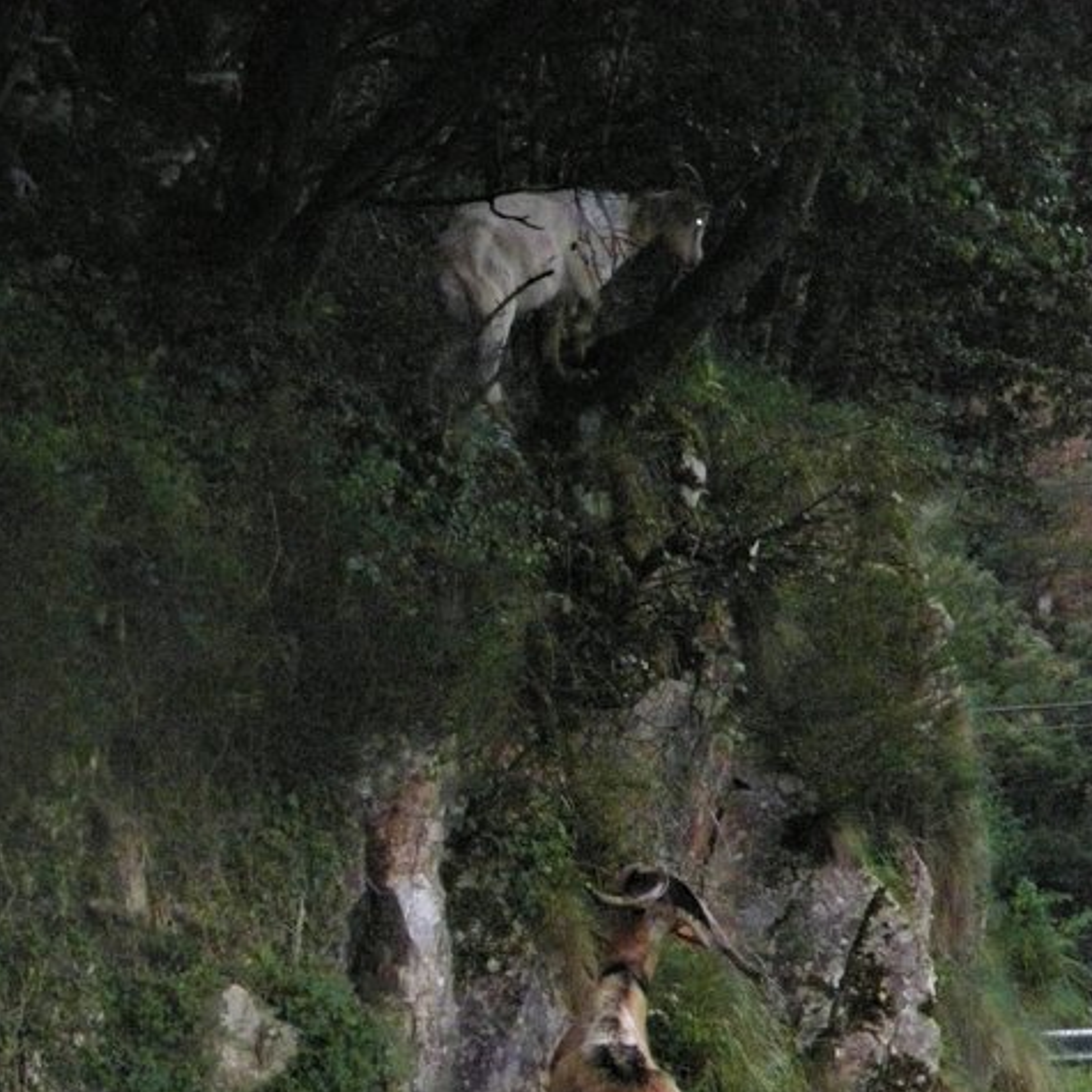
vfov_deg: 12.1
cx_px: 545
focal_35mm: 144
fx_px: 5139
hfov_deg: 12.1
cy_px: 733
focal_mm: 21
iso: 1600
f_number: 5.3
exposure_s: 1/400
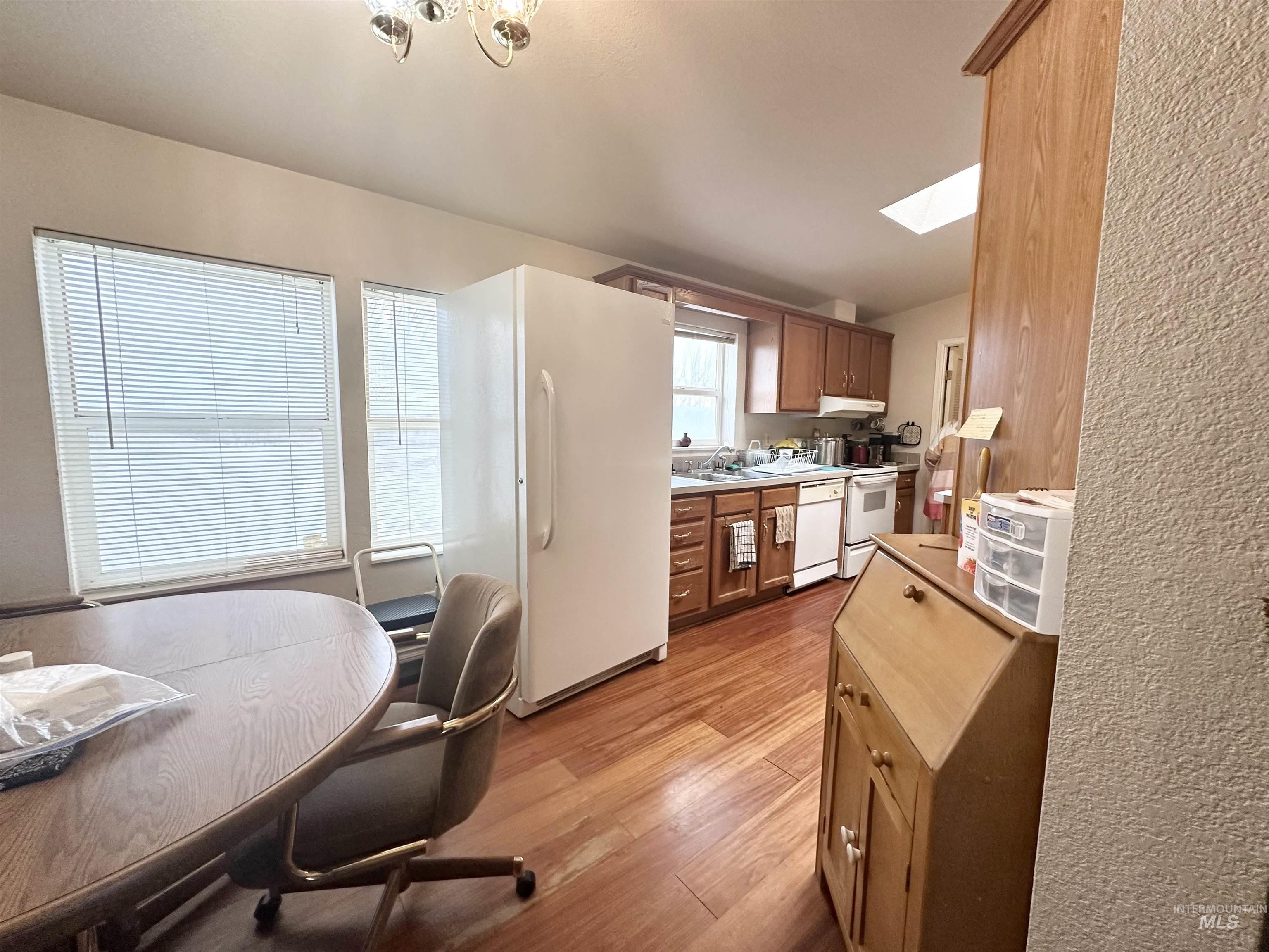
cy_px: 476
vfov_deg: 85.7
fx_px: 513
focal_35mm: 14
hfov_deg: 102.1
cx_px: 634
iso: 250
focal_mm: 2.22
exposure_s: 1/120
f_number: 2.2
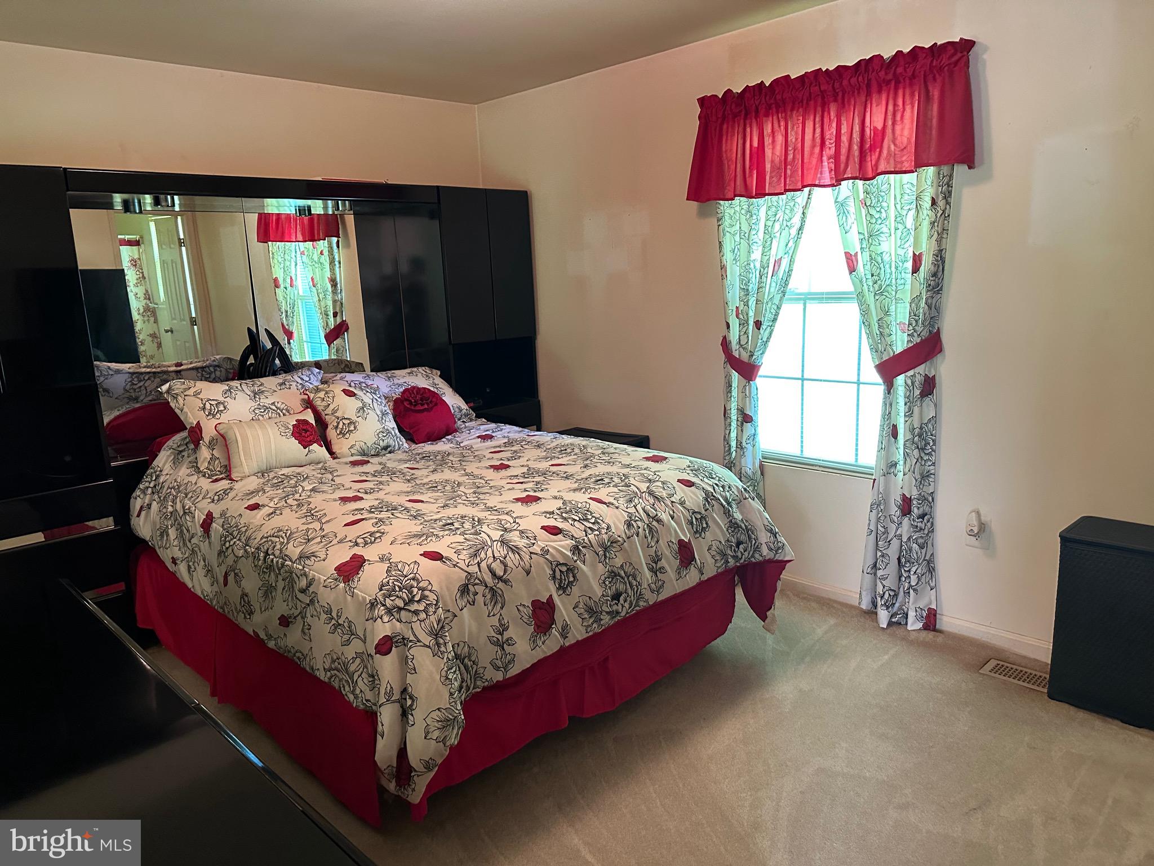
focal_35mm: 24
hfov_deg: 71.6
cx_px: 577
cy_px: 433
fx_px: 800
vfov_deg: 56.8
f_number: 1.78
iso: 500
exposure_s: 1/60
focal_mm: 6.86
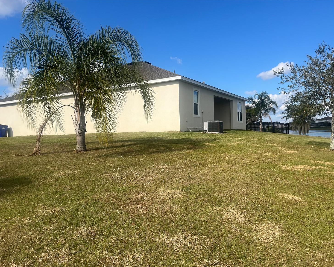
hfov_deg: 62.2
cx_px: 161
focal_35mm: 28
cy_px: 137
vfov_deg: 51.5
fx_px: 277
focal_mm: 5.1
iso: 50
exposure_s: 1/4310
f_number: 1.6
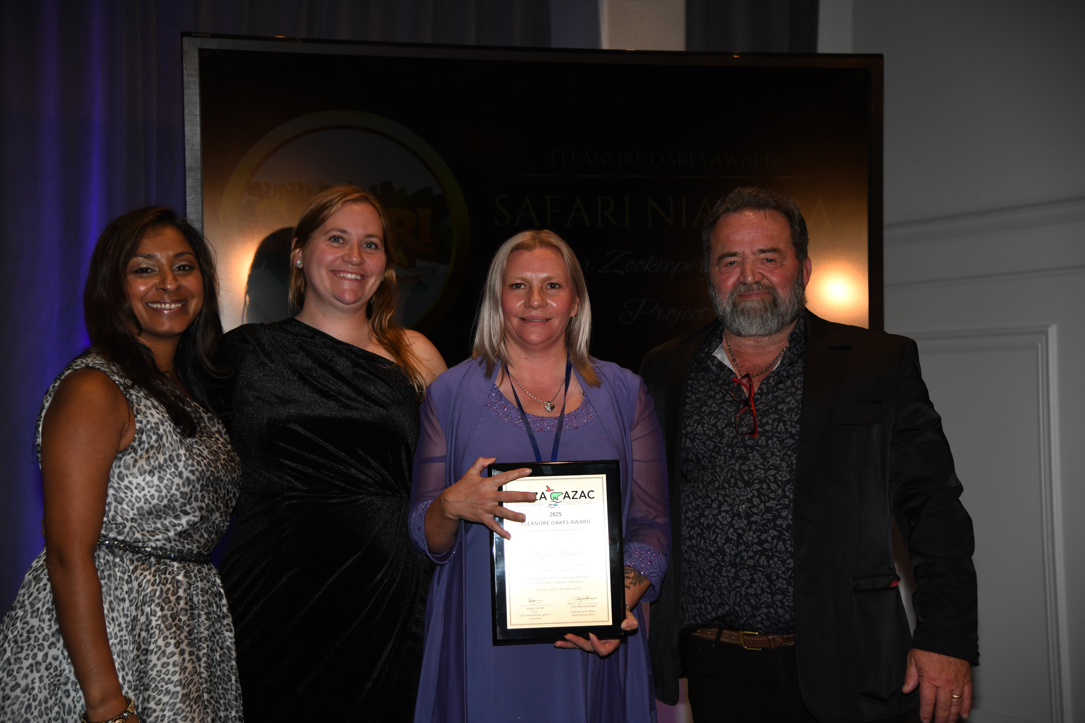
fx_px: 1868
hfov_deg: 32.4
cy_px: 362
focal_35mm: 62
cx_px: 542
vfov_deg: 21.9
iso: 800
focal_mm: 62
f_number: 4
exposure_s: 1/125
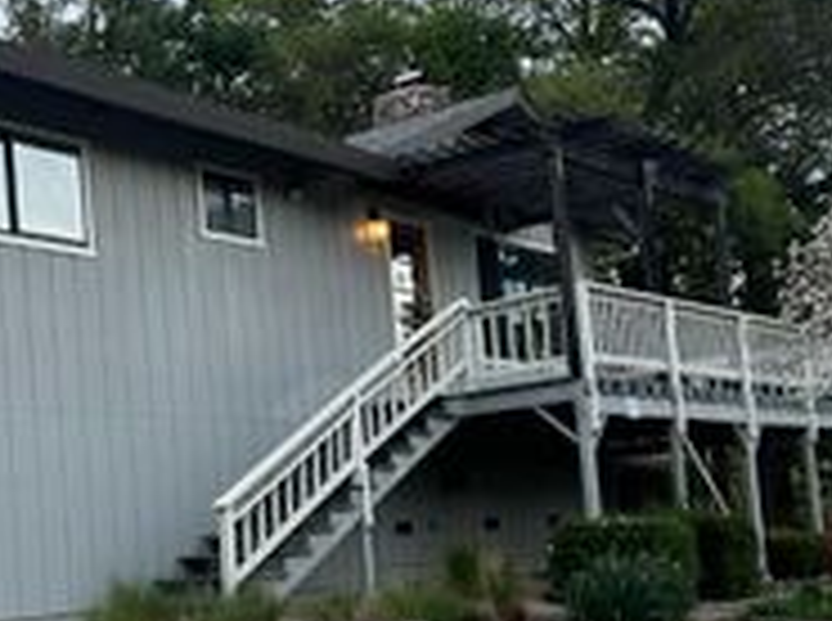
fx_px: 1559
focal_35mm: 65
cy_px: 416
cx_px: 112
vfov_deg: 22.4
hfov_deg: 28.9
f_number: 1.78
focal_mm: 6.86
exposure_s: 1/121
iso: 64
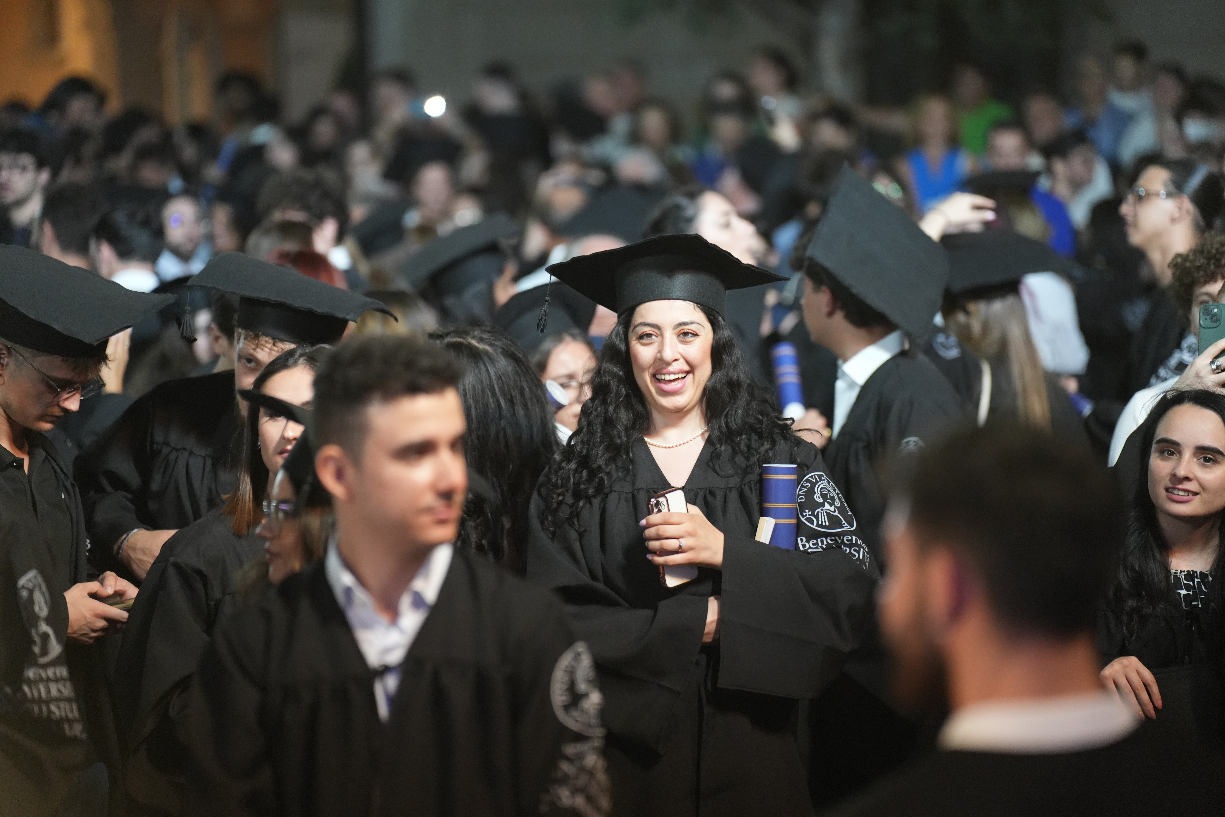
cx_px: 612
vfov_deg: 9.1
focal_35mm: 150
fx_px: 5104
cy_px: 408
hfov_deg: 13.7
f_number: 2.8
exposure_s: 1/400
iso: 4000
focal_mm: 150
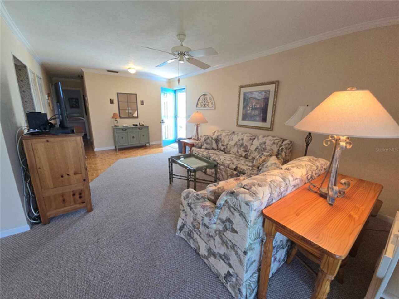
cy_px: 150
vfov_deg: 89.9
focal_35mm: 13
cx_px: 200
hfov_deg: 106.2
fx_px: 150
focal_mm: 2.2
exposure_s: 1/60
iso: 80
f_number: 2.2
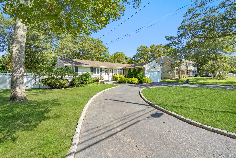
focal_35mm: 16
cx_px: 118
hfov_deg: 96.7
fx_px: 105
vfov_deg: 73.7
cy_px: 79
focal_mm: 16
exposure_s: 1/200
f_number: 5.6
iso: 125
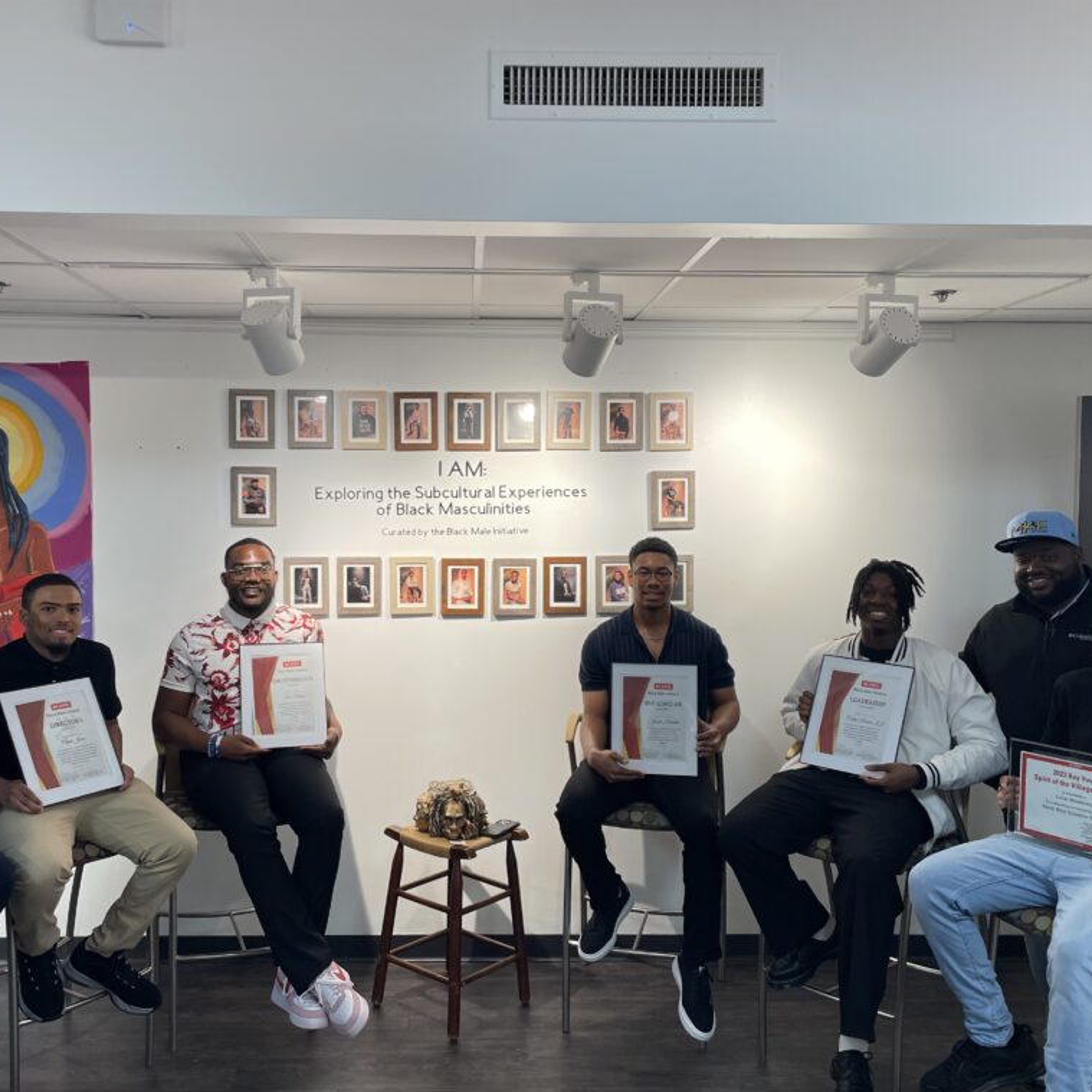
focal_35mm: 31
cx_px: 489
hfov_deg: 52.4
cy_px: 542
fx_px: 1106
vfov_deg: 52.5
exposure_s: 1/120
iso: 64
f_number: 1.6
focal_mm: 4.2
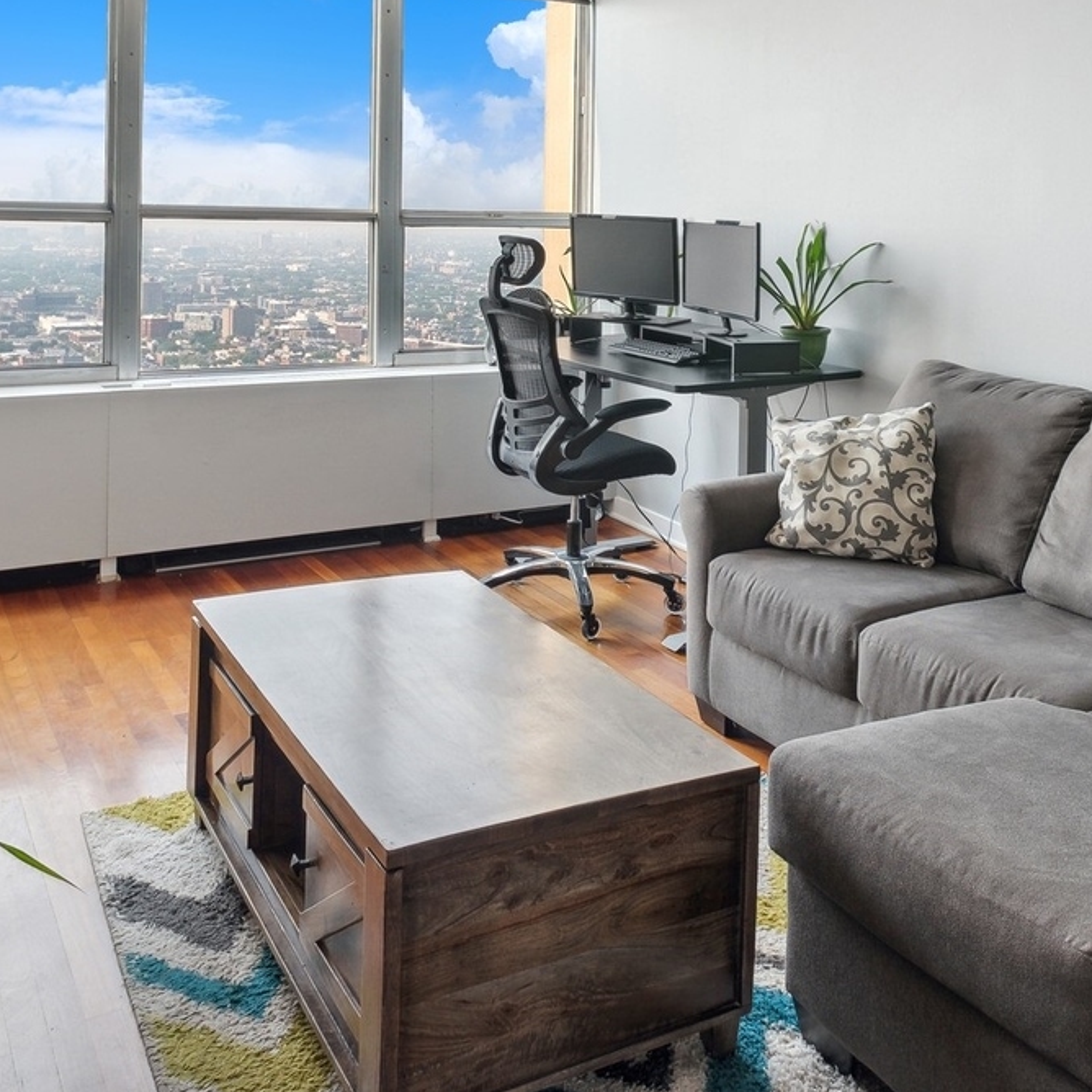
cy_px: 235
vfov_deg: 45.1
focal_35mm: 35
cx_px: 613
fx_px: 1249
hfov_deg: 47.1
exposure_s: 1/160
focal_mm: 17
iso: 500
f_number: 8
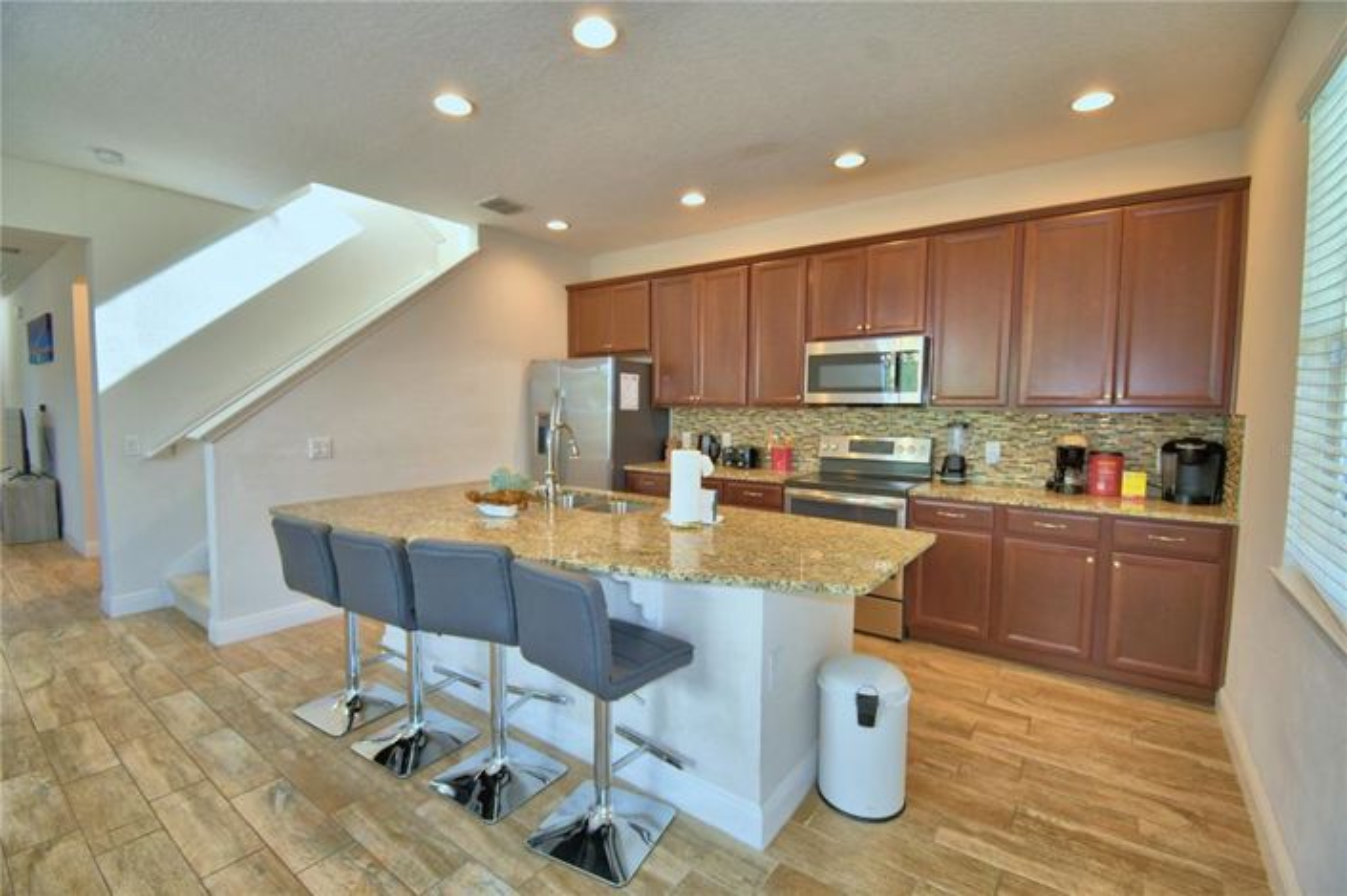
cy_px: 448
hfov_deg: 100.4
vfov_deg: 77.2
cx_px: 674
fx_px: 561
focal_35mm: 15
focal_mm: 10
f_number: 4.5
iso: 220
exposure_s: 1/30
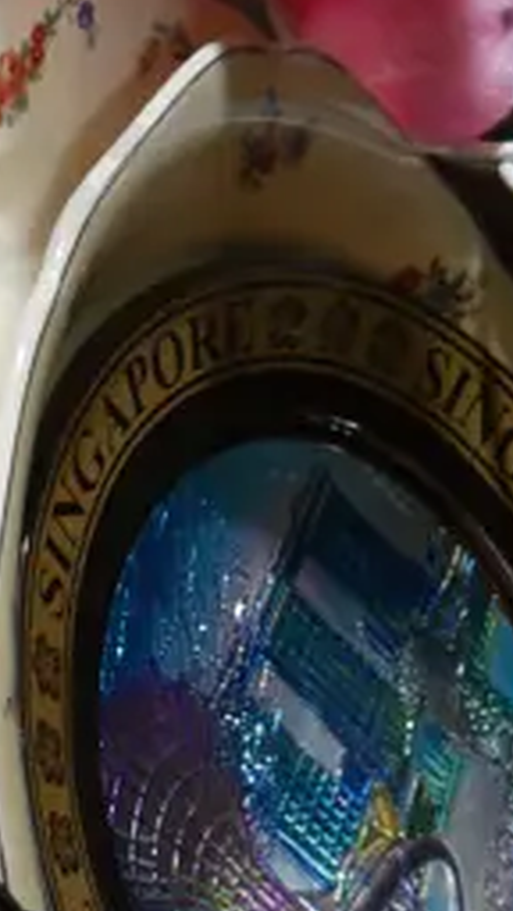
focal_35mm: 131
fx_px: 3168
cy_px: 173
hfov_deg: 9.2
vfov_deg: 16.3
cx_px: 28
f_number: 3.6
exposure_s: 1/60
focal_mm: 15
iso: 200
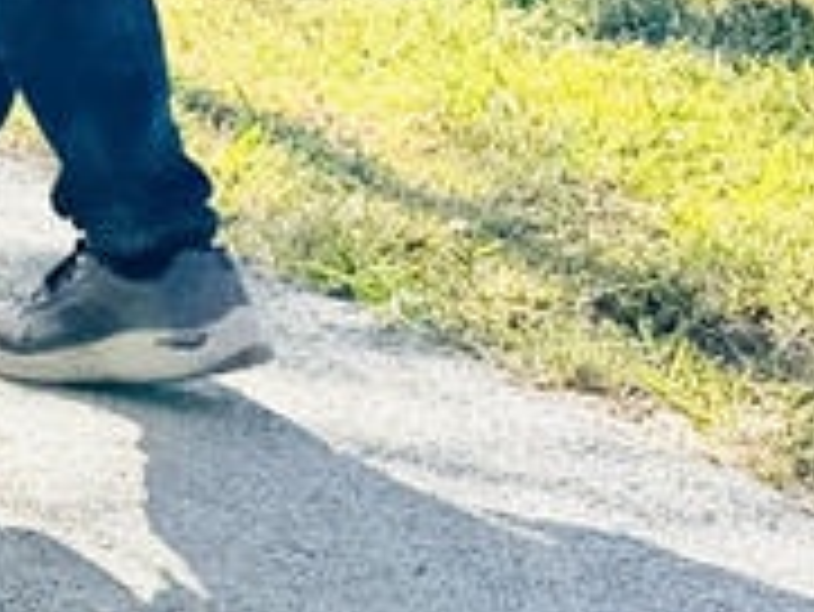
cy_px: 194
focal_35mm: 159
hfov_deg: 9.4
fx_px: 3741
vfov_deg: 9.3
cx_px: -1722
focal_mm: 6.76
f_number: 1.78
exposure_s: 1/1215
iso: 80
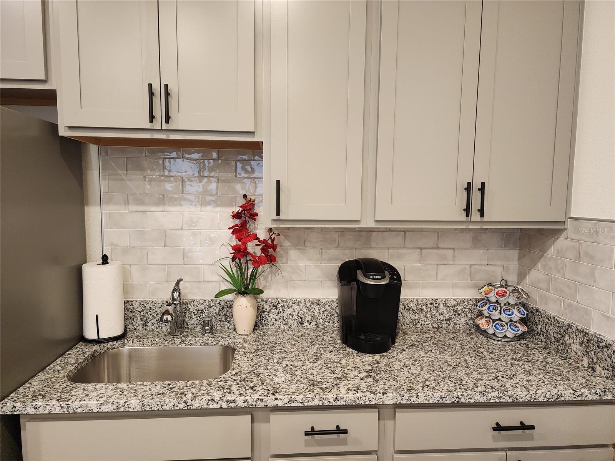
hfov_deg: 73.9
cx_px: 308
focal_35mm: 23
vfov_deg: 58.9
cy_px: 230
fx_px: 409
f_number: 1.8
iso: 640
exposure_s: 1/120
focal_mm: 6.4
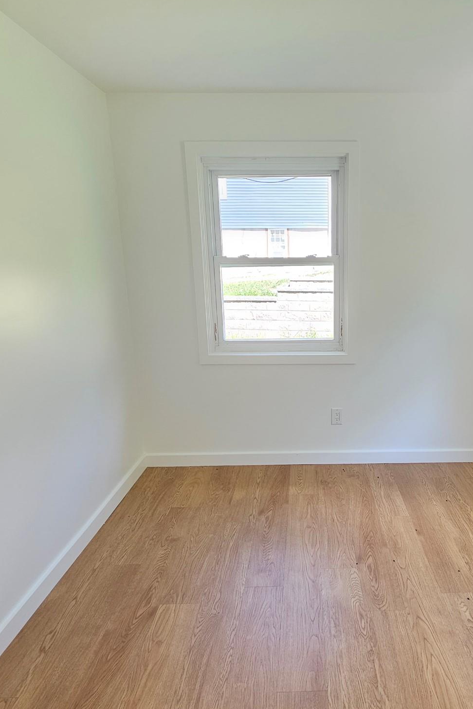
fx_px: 374
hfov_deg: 63.0
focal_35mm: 19
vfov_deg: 86.9
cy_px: 360
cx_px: 315
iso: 80
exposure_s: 1/60
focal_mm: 2.2
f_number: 2.2
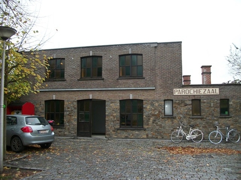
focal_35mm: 32
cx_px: 120
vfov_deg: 44.2
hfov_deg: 56.8
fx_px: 223
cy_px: 90
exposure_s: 1/160
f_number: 2.9
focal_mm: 5.7
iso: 80
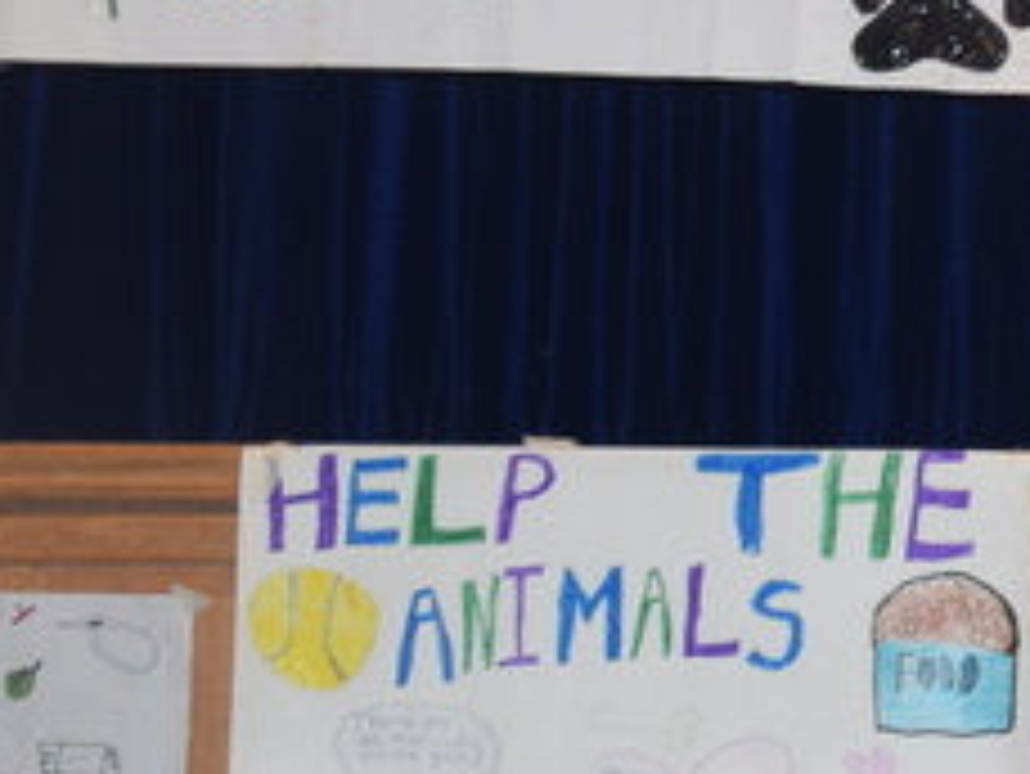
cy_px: -16
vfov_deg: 9.8
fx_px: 4495
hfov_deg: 11.8
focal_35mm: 151
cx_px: 2011
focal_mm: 24
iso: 400
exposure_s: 1/60
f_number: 4
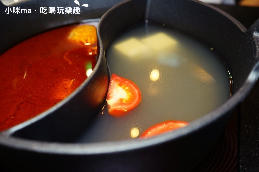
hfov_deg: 54.4
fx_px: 252
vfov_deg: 37.9
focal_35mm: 35
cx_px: 128
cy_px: 86
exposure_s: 1/60
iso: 1600
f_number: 4
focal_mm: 34
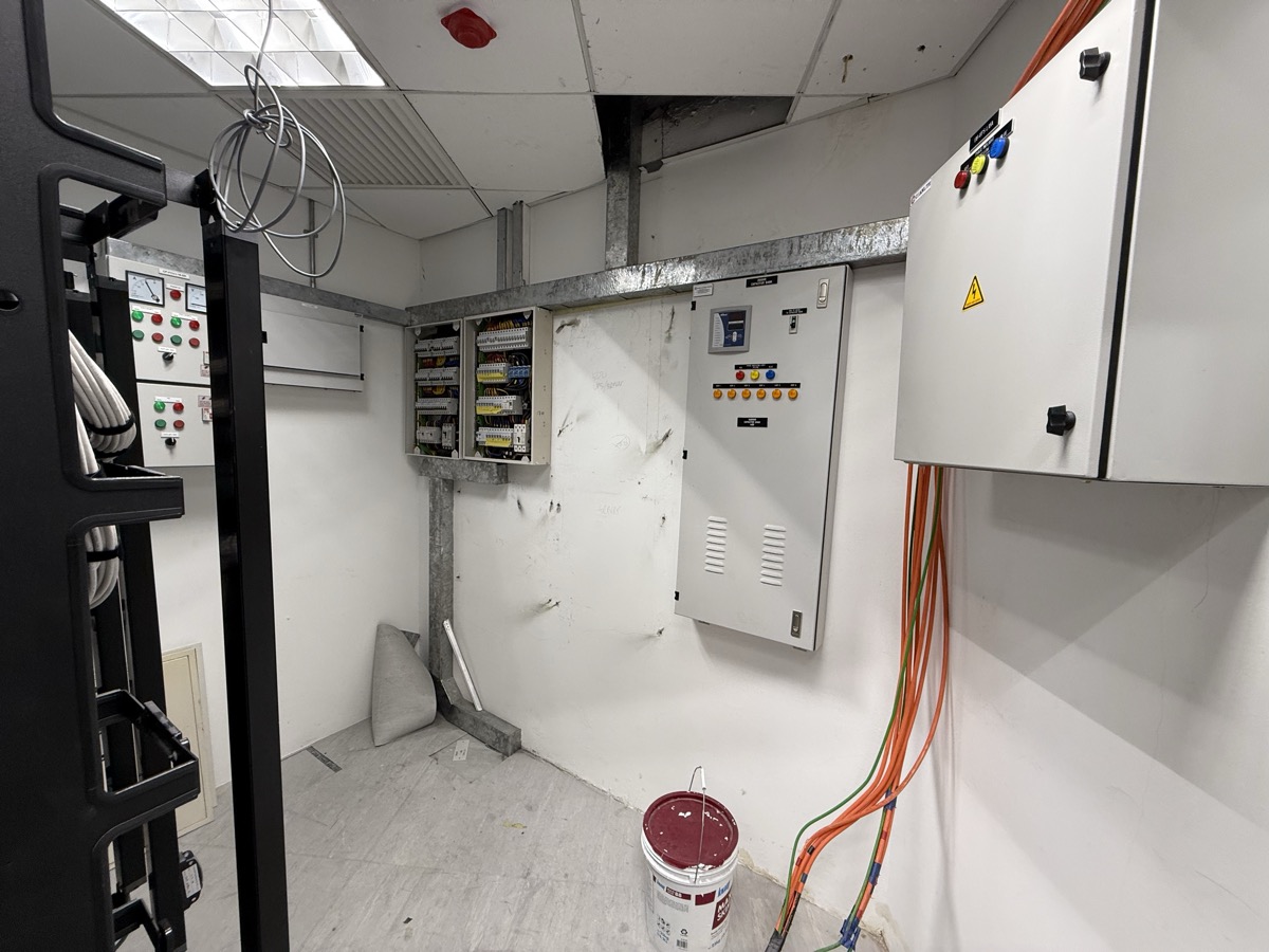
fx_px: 513
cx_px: 634
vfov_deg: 85.7
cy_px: 476
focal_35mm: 14
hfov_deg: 102.1
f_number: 2.2
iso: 160
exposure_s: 1/100
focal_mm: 2.22
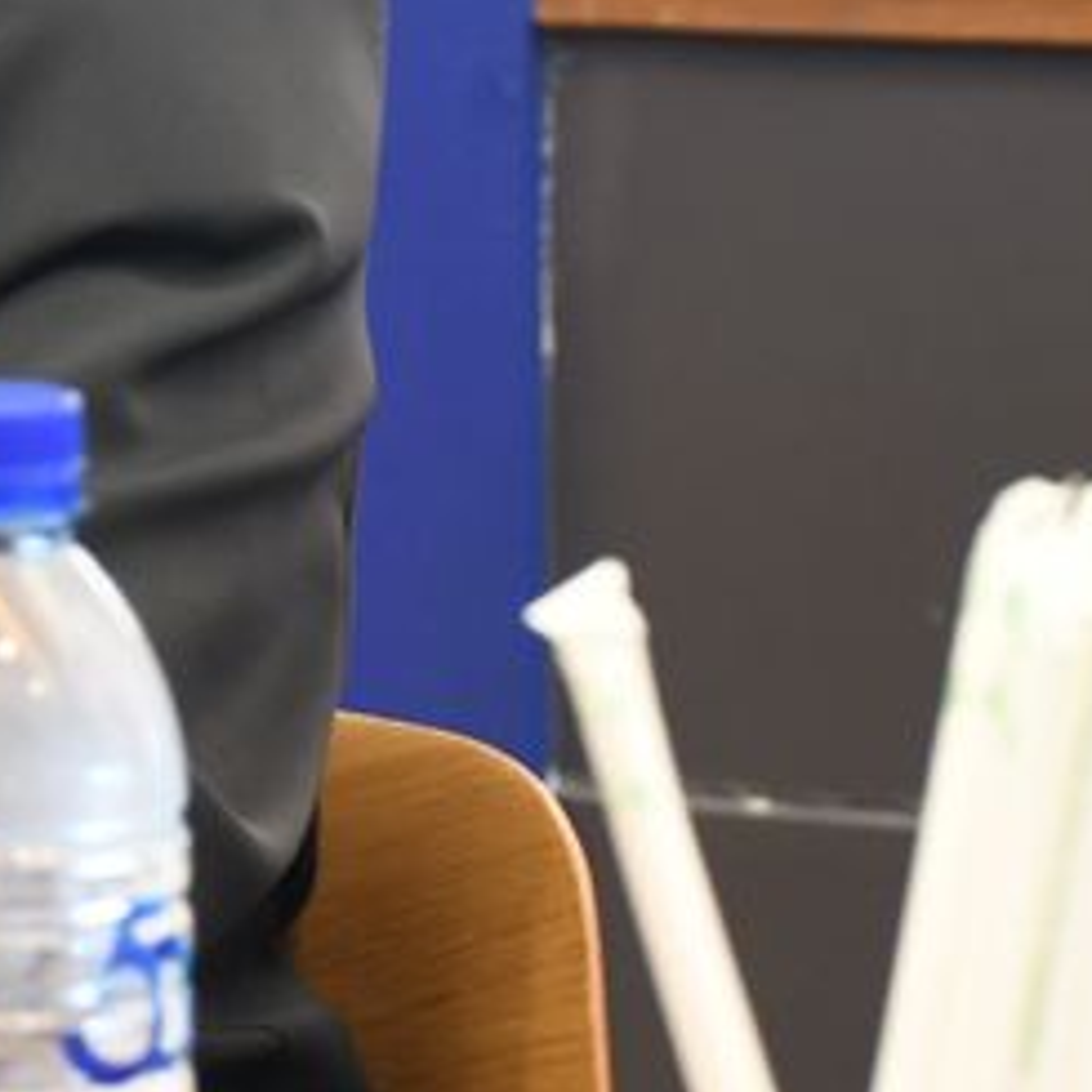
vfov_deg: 4.4
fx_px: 14205
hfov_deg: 4.4
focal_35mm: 398
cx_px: -776
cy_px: 194
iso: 1250
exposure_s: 1/30
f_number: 5
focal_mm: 75
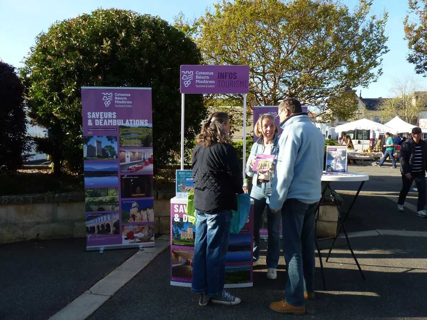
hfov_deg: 65.3
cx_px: 214
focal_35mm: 27
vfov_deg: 51.4
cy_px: 160
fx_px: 333
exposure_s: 1/200
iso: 80
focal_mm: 4.8
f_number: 4
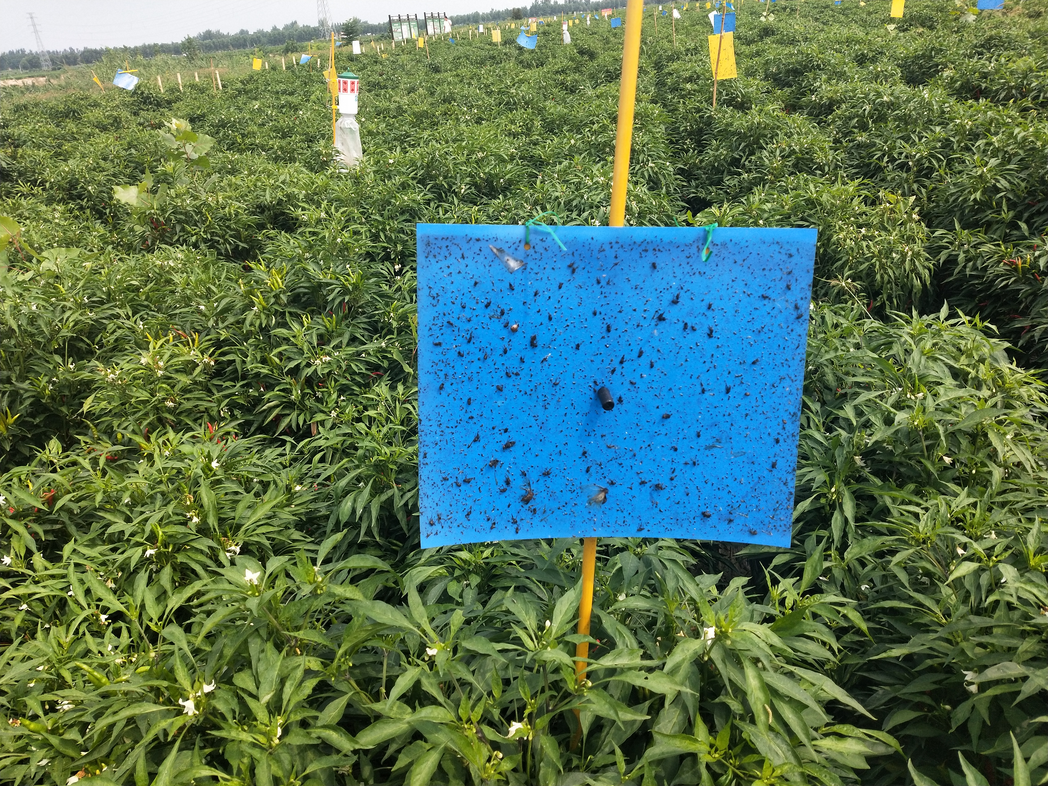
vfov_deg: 58.9
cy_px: 393
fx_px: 696
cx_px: 524
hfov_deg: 73.9
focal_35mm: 23
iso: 33
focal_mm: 3.99
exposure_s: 1/1212
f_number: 1.7
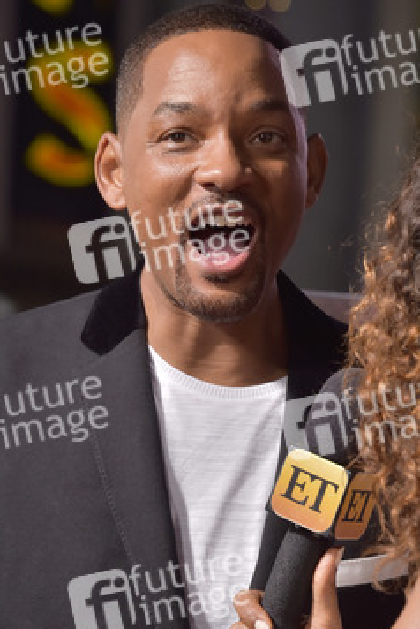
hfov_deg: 6.8
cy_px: 330
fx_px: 3528
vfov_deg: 10.2
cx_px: 211
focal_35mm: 202
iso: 640
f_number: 7.1
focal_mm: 180
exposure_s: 1/250
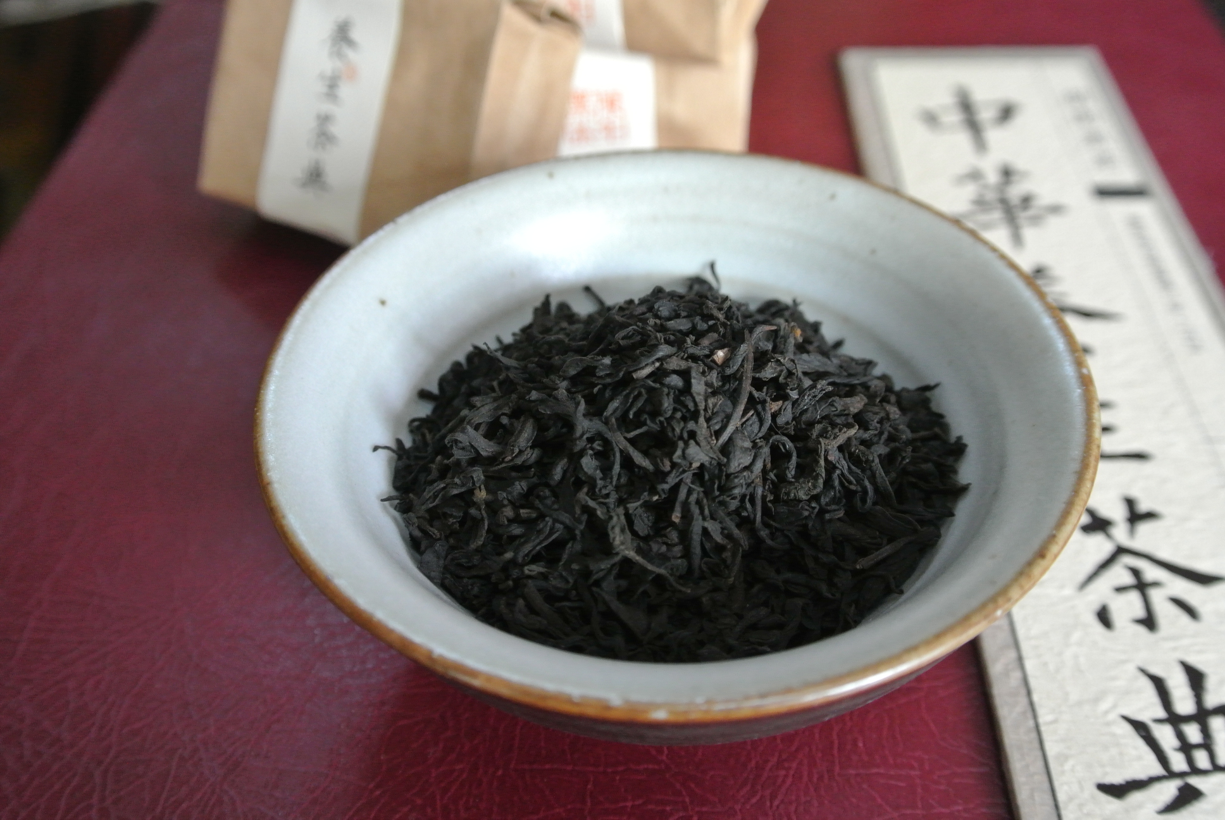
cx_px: 612
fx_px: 1261
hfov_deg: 51.8
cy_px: 410
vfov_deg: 36.0
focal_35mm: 37
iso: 800
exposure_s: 1/25
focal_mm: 14
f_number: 4
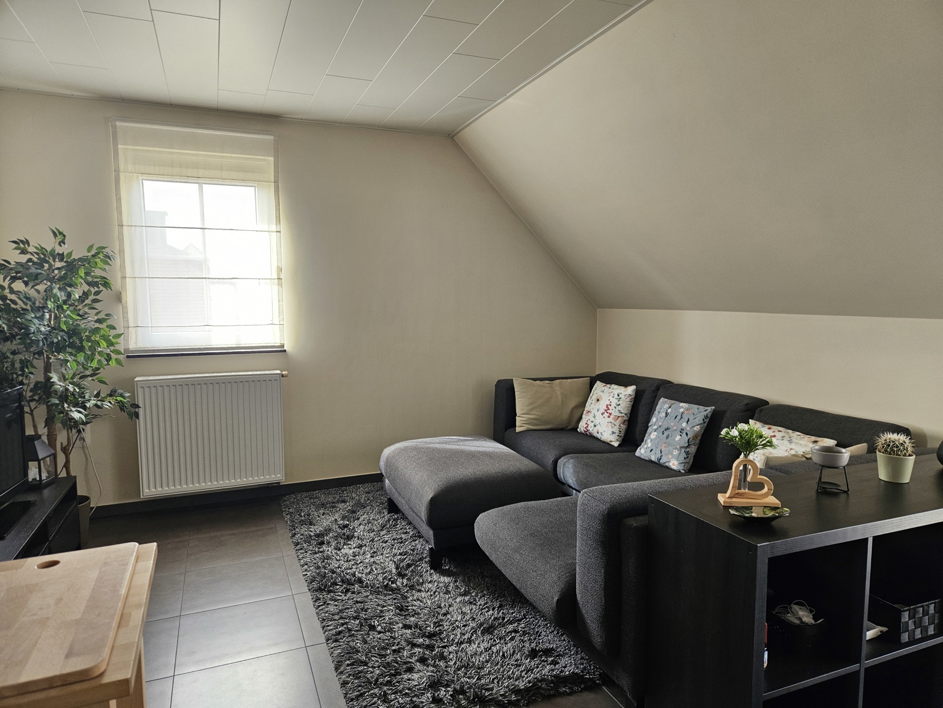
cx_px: 472
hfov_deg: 73.9
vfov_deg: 58.9
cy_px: 354
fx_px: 627
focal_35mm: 23
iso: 125
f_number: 1.8
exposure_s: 1/100
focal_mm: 5.4
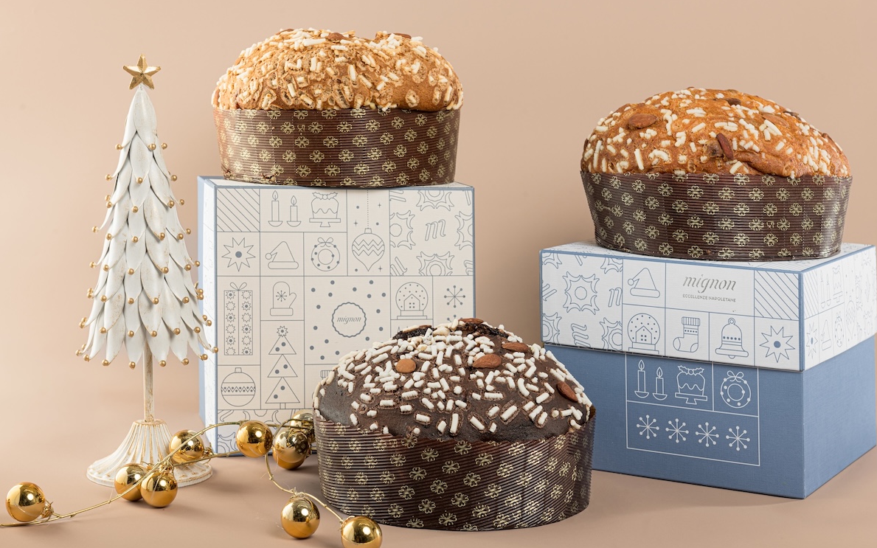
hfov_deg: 28.6
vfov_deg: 18.1
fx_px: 1721
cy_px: 268
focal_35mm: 72
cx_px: 442
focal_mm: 70
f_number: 11
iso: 64
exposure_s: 1/100
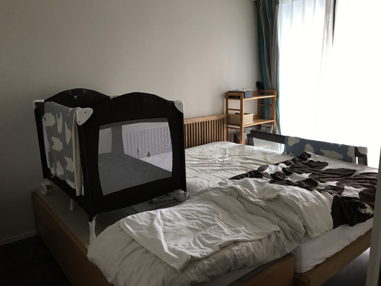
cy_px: 143
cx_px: 190
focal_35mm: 28
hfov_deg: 63.4
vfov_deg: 49.7
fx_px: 308
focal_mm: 3.99
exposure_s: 1/15
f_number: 1.8
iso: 50
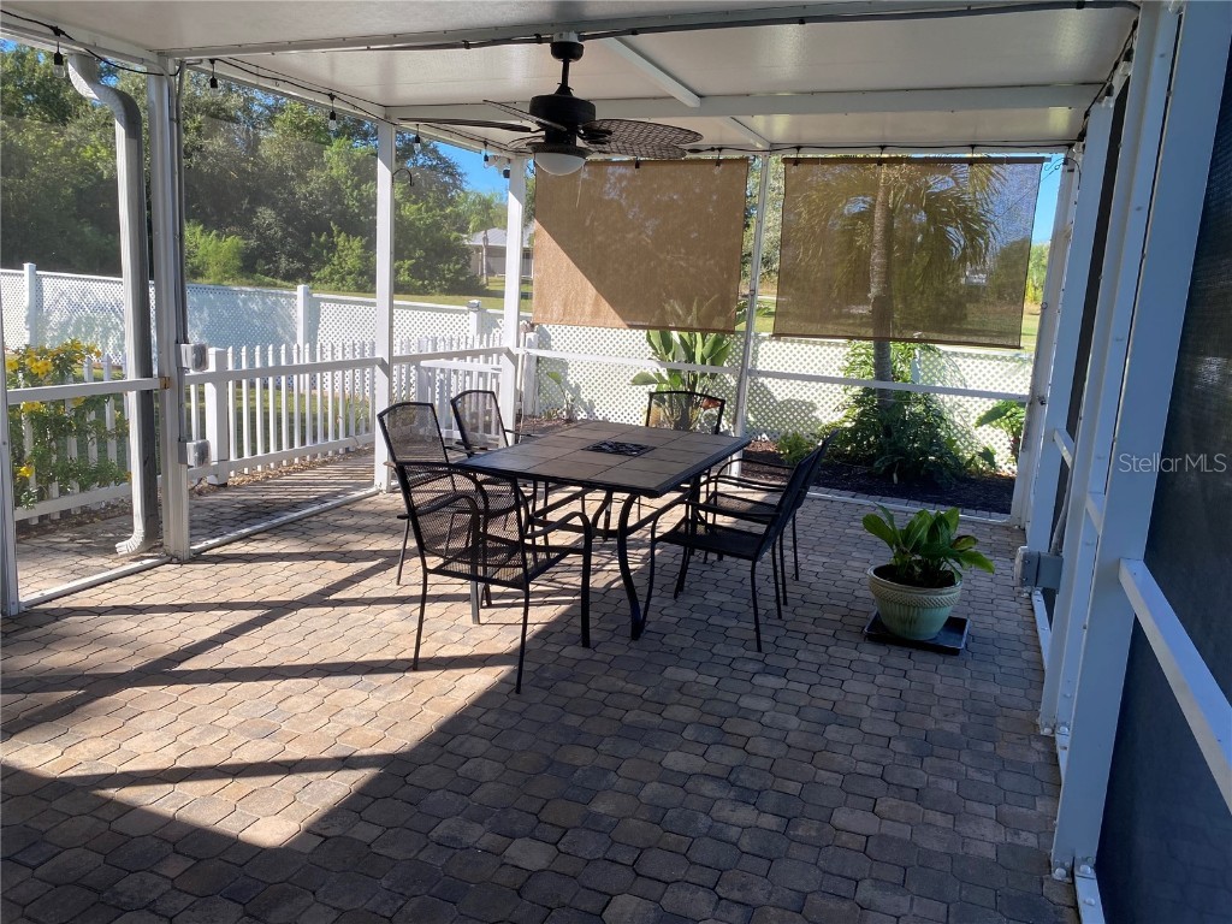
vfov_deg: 53.1
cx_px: 616
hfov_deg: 67.3
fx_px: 925
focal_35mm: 26
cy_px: 462
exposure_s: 1/644
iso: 32
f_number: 1.8
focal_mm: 4.25
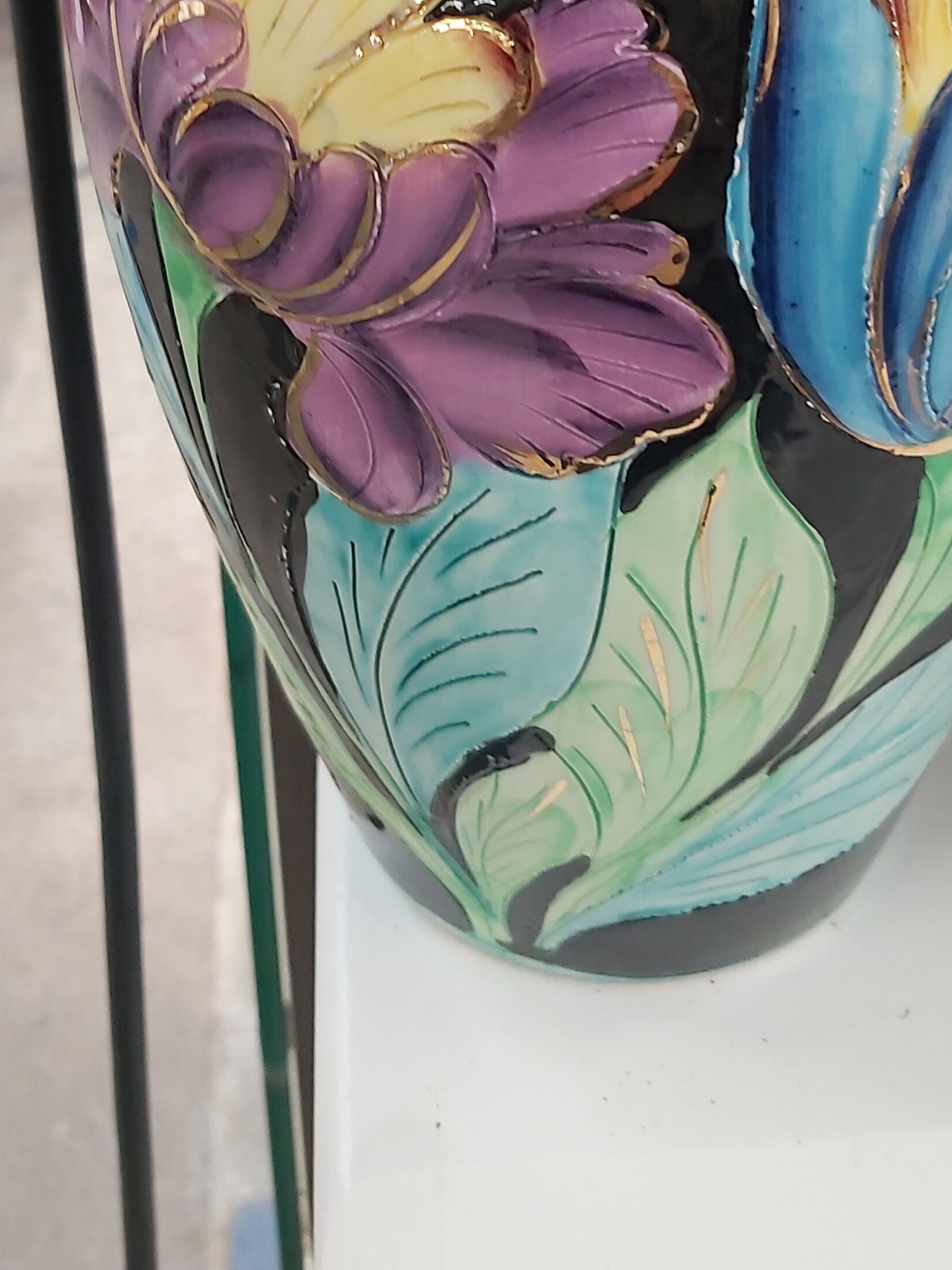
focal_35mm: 48
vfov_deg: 38.0
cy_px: 231
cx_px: 486
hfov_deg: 30.3
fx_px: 1760
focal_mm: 3.92
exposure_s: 1/33
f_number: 1.7
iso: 200
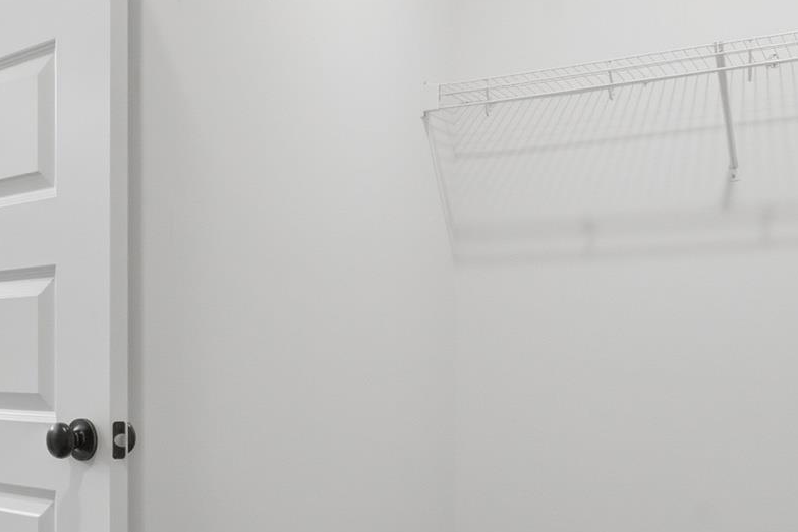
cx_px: -82
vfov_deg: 26.2
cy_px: 386
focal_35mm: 51
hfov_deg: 33.7
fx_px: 1131
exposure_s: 1/80
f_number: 9
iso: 250
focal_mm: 16
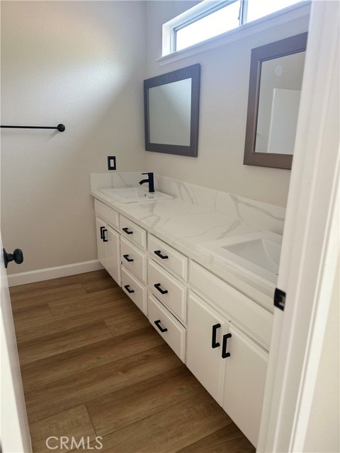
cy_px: 226
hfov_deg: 56.8
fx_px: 314
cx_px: 170
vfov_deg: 71.6
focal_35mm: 24
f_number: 1.78
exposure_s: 1/60
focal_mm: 6.86
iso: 125
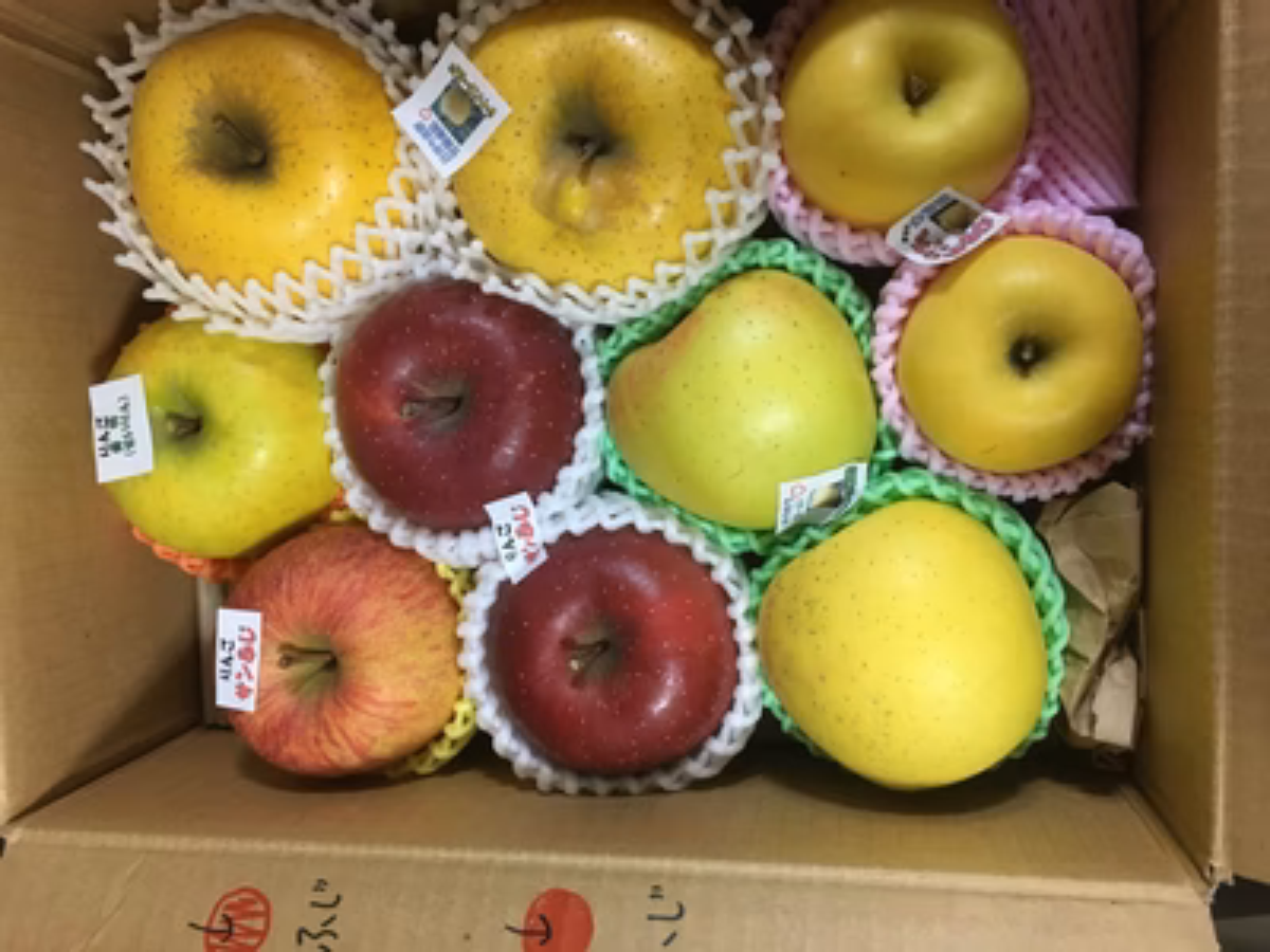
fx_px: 1064
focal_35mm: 29
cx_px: 635
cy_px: 476
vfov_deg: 48.2
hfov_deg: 61.7
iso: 200
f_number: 2.2
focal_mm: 4.15
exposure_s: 1/25
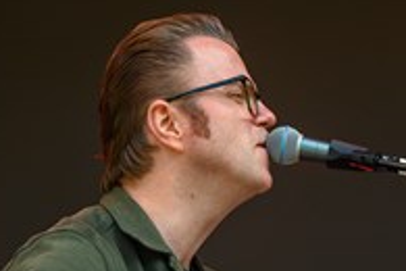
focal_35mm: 377
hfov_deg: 5.5
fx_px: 4251
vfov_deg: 3.6
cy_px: 388
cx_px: 389
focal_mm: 102
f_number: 2.8
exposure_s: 1/800
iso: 320
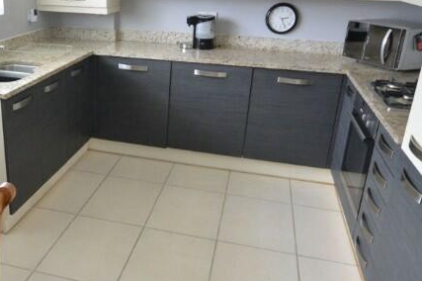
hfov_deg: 51.6
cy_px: 123
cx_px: 122
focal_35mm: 36
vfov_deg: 36.8
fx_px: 422
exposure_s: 1/8
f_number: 8
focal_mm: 10
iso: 400
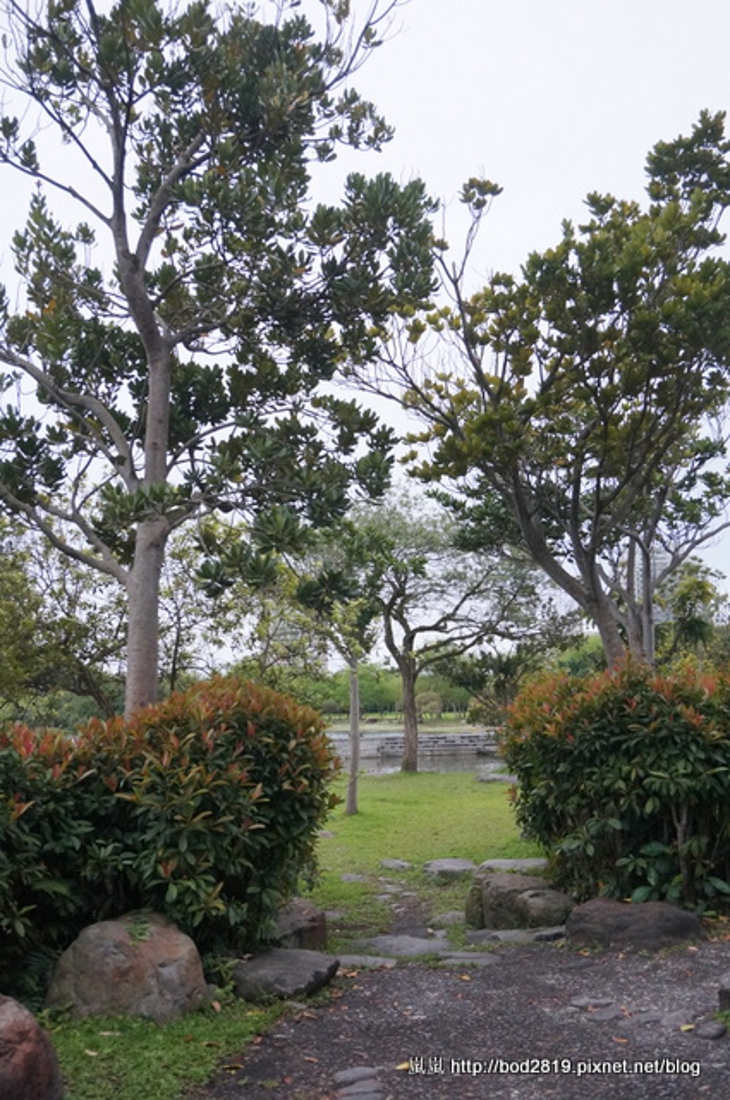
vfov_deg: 57.3
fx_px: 1006
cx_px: 365
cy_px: 550
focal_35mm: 33
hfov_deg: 39.9
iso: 1600
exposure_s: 1/160
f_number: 4
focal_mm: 22
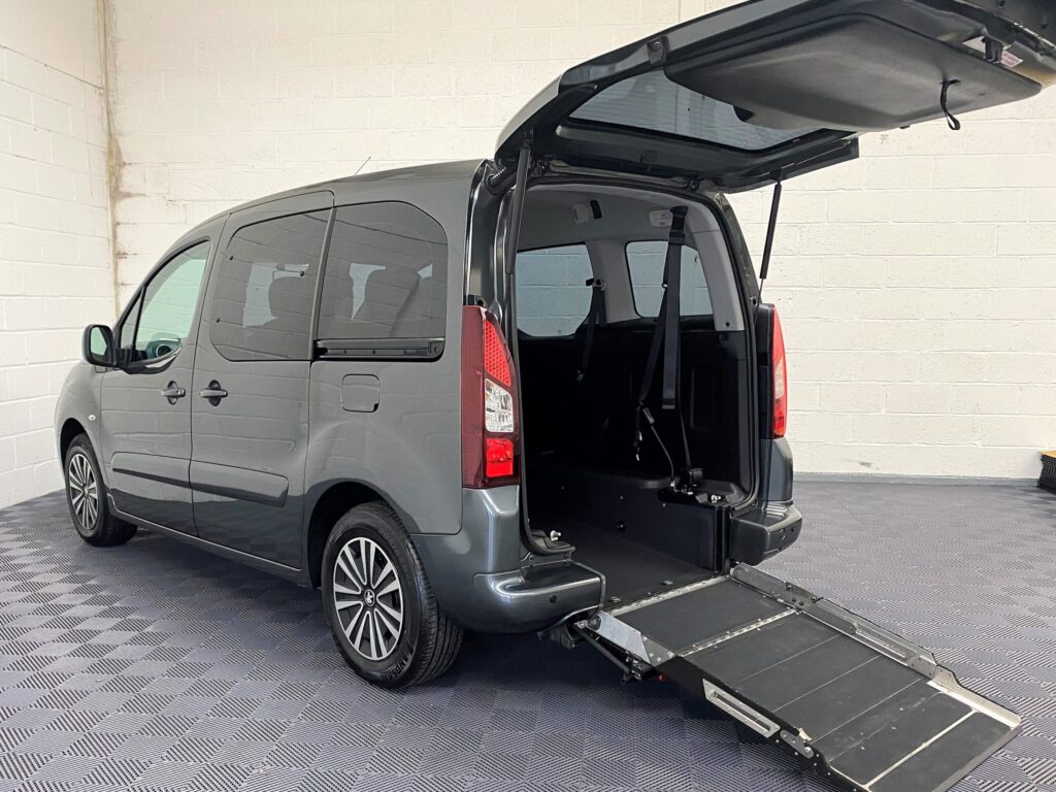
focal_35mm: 26
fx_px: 793
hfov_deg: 67.3
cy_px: 396
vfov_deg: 53.1
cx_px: 528
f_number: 1.8
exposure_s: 1/50
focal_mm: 4.25
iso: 125
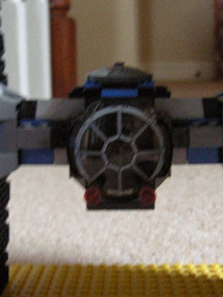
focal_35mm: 63
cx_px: 121
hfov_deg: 23.3
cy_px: 162
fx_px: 541
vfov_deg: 30.7
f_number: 2.7
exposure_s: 1/8
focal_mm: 7.5
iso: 575
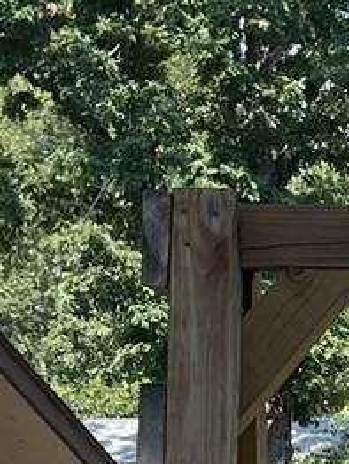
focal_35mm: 203
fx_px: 2724
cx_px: 822
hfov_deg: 6.9
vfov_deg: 9.0
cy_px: 1018
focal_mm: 5.1
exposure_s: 1/840
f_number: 1.6
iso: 50
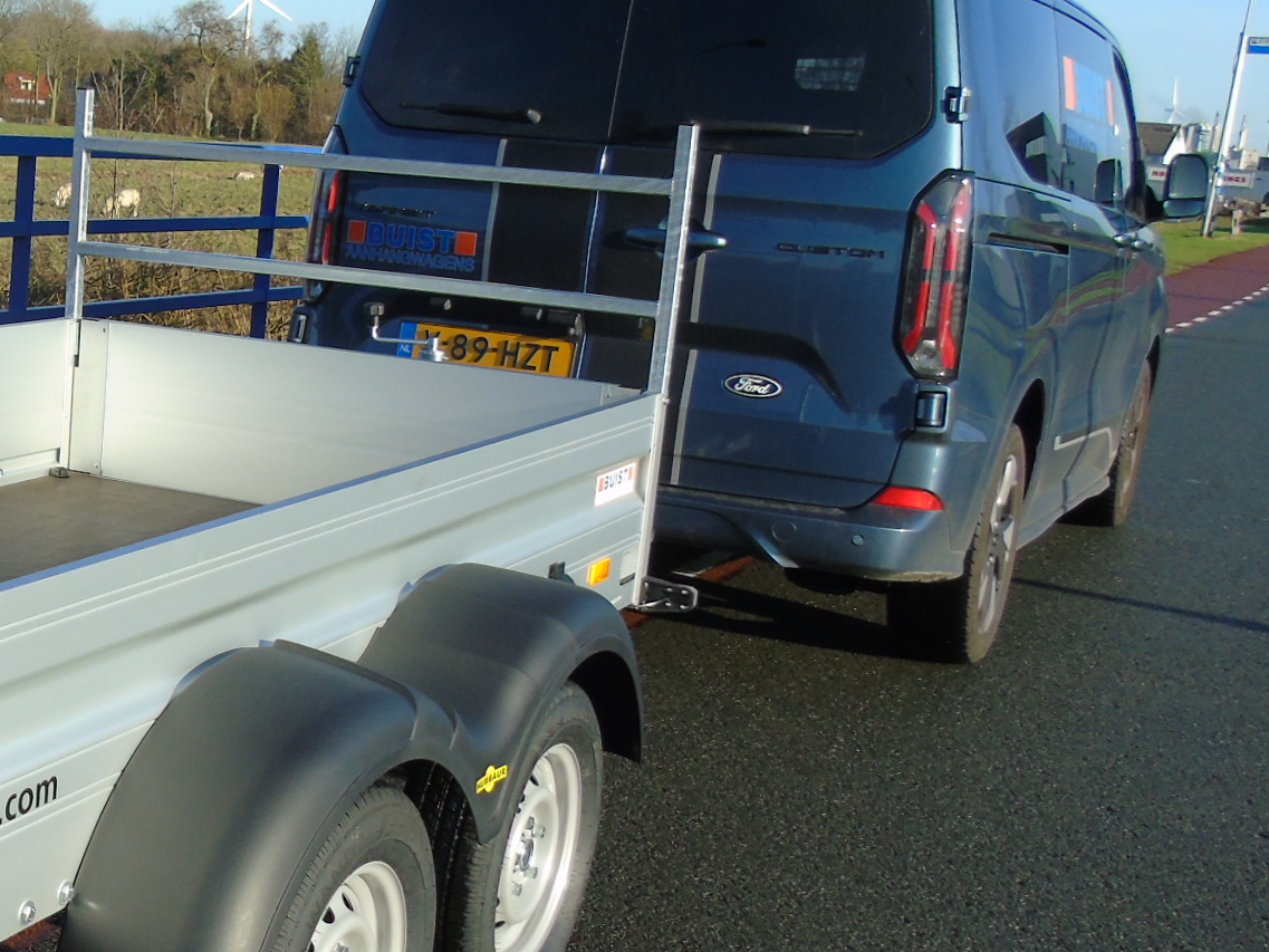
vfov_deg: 25.6
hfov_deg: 31.3
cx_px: 4
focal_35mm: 57
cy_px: 600
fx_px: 2090
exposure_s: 1/500
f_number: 3.4
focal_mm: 4.4
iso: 80
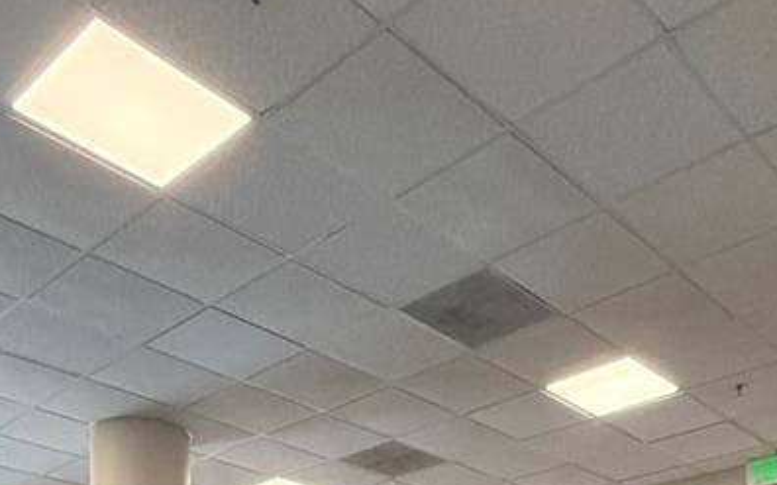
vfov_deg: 22.1
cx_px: 475
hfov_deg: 44.1
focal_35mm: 45
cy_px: 781
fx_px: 952
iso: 200
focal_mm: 2.22
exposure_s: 1/60
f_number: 2.2
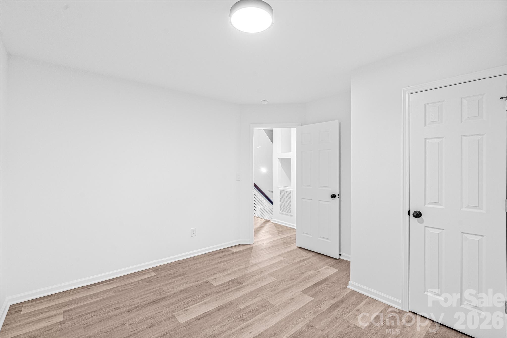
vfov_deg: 73.7
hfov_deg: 96.7
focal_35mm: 16
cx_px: 254
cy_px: 169
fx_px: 225
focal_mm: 16
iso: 800
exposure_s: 1/8
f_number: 8
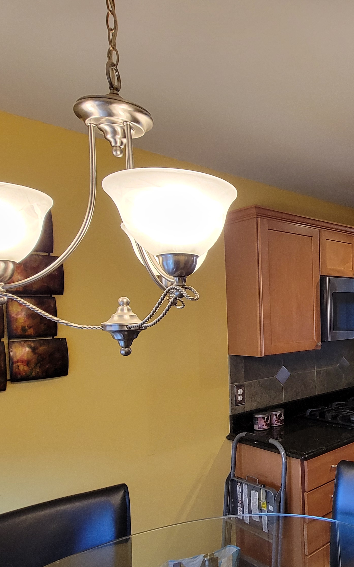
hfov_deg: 40.8
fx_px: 386
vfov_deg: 72.1
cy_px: 325
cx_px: 378
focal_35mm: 25
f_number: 2.2
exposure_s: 1/60
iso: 200
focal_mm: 2.2
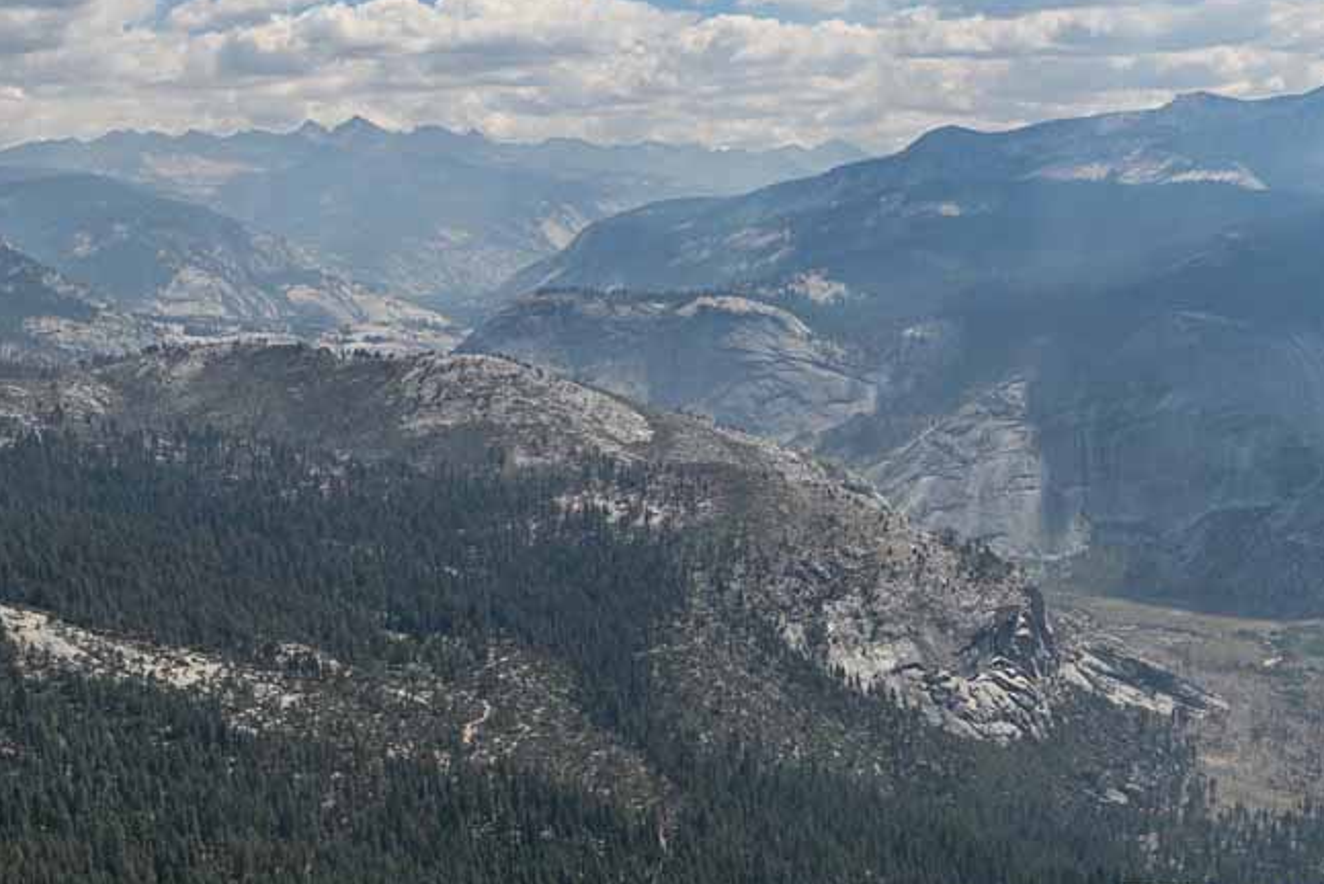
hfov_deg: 38.2
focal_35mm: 52
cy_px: 371
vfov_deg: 26.0
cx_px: 615
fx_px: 1913
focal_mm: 42
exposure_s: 1/2500
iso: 100
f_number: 4.5
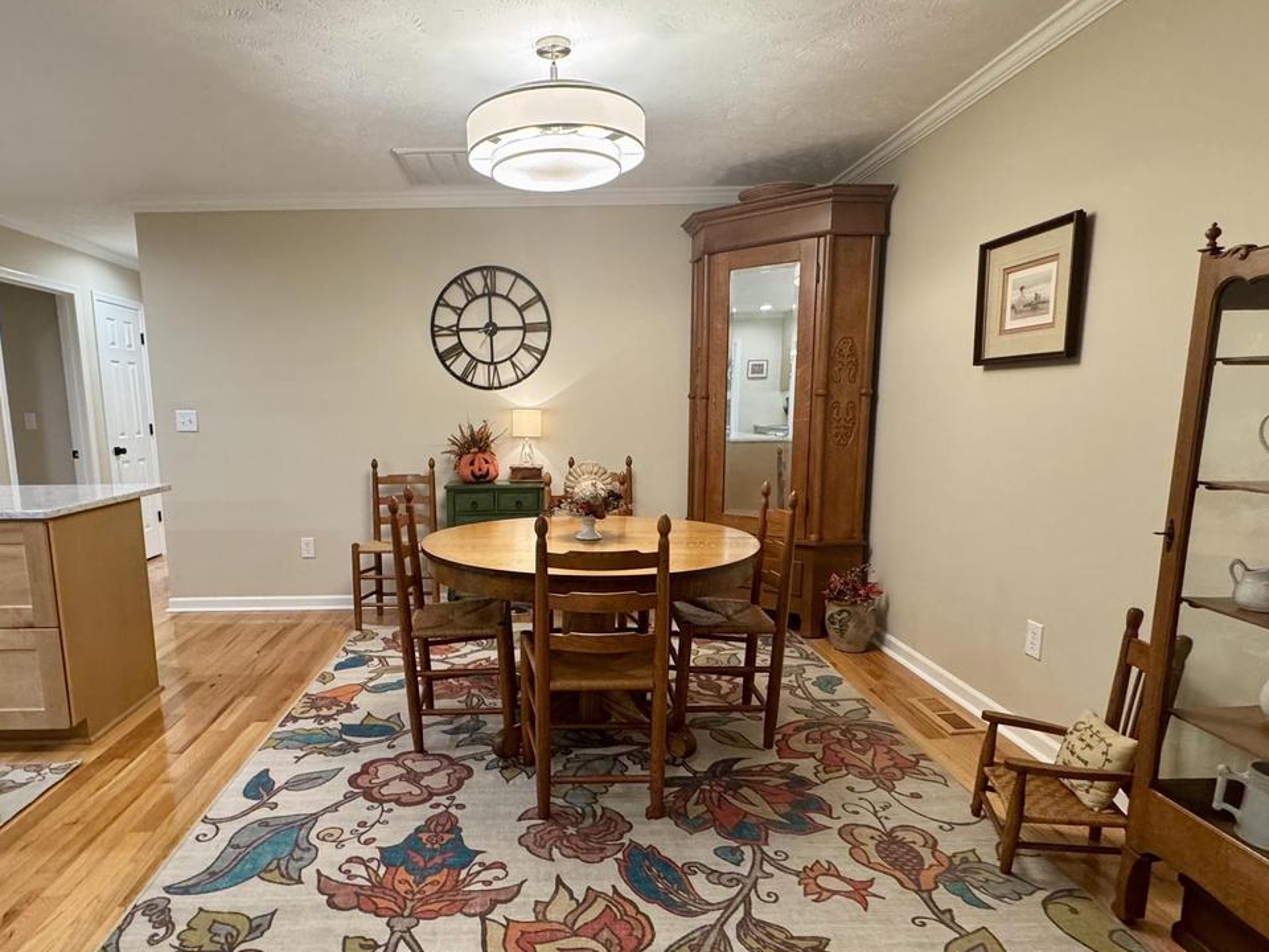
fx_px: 770
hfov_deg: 78.5
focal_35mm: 21
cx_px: 539
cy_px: 533
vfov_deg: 63.2
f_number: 2.2
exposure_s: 1/60
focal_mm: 2.22
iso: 400
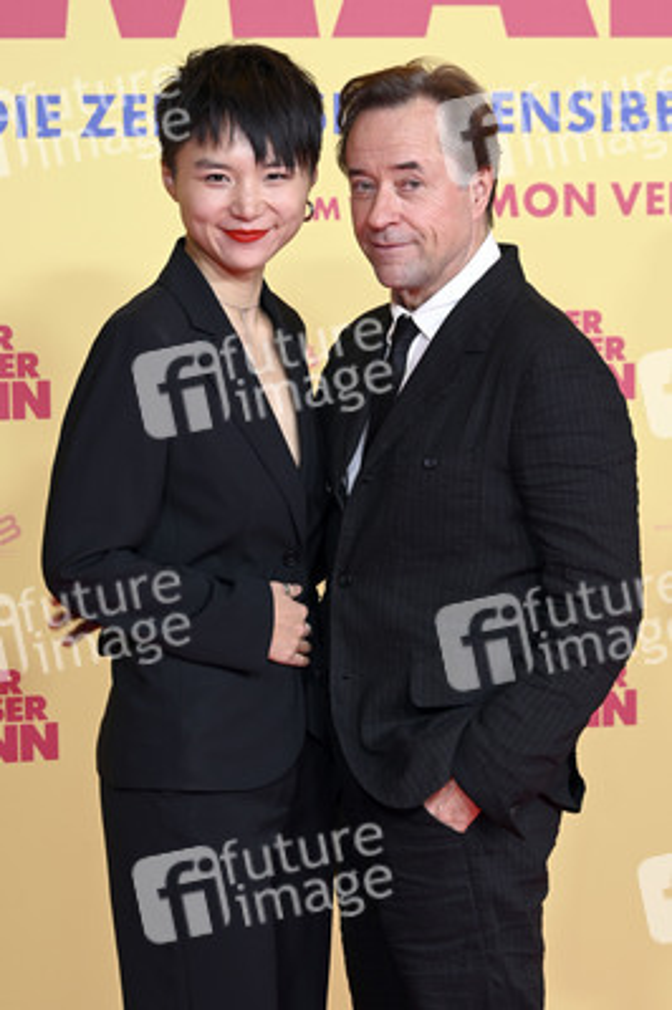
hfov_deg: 18.2
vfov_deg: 27.0
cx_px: 336
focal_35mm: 75
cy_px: 505
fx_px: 2103
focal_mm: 75
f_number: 5.6
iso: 500
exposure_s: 1/160
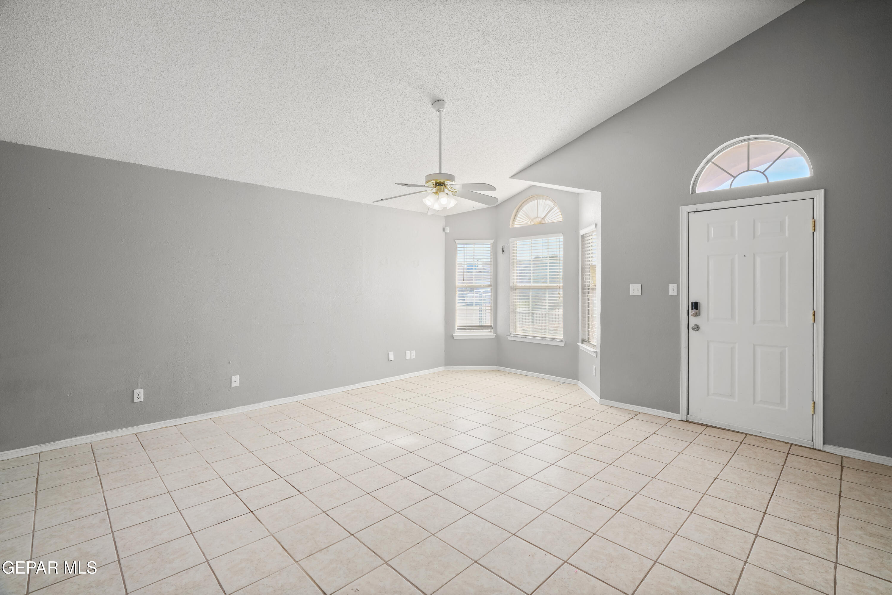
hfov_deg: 96.7
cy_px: 298
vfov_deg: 73.7
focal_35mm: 16
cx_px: 446
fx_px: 396
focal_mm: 16
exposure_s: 1/10
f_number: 11
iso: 640
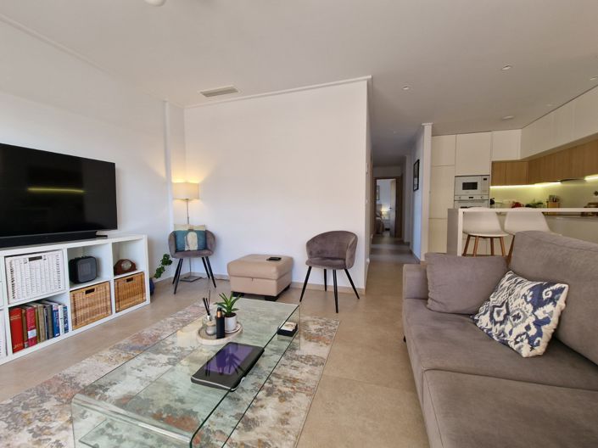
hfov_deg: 106.2
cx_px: 299
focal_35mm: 13
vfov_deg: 89.9
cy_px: 224
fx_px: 224
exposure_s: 1/100
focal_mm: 2.2
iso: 50
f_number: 2.2
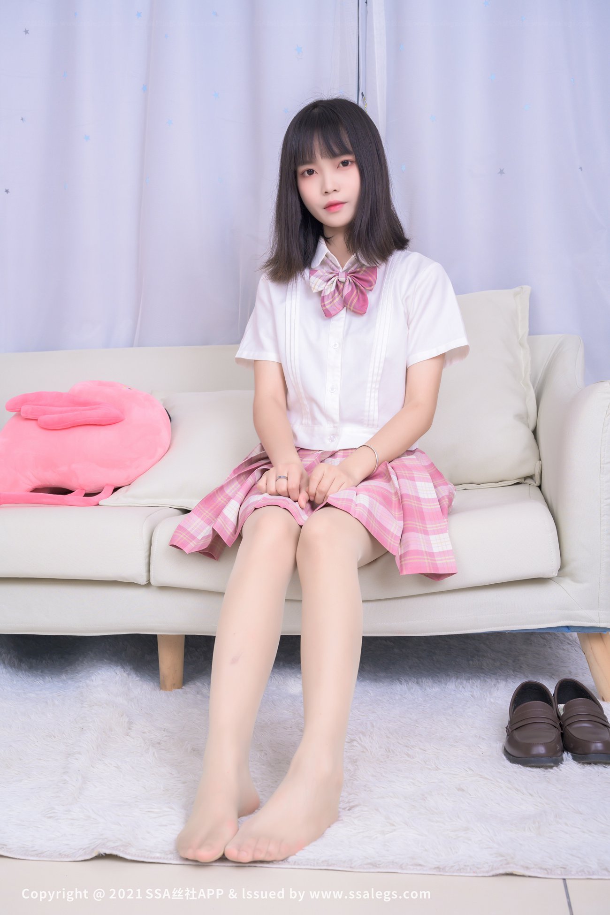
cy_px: 458
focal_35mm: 41
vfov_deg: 47.4
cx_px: 305
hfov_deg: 32.6
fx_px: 1042
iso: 500
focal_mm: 41
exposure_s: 1/160
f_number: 8
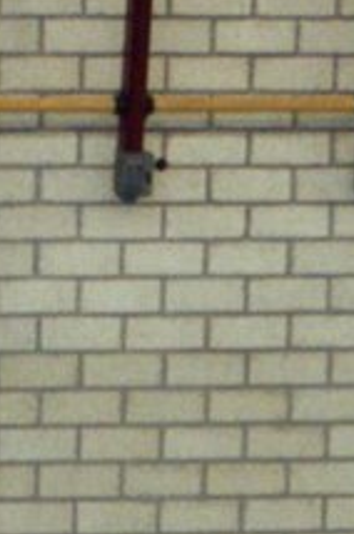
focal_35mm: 421
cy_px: 1432
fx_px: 6229
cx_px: 935
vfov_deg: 4.7
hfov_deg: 3.2
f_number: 2.8
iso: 400
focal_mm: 50
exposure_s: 1/200
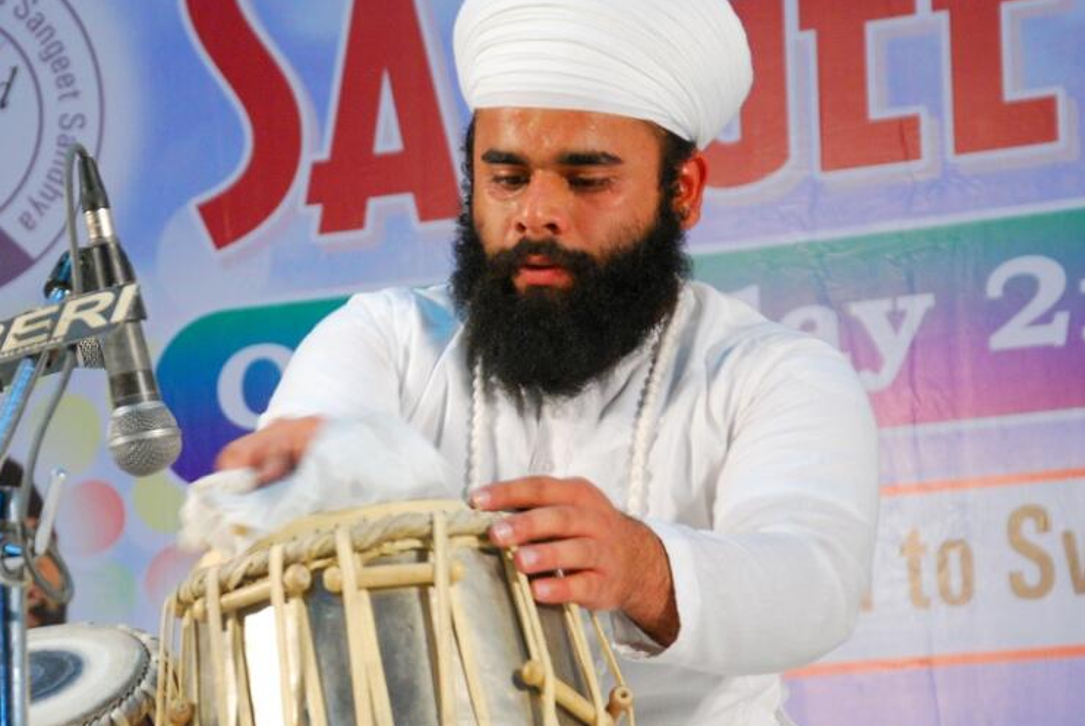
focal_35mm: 170
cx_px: 305
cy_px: 490
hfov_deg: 12.0
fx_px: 5130
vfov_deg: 8.1
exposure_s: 1/20
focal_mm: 70
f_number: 5.6
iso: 800
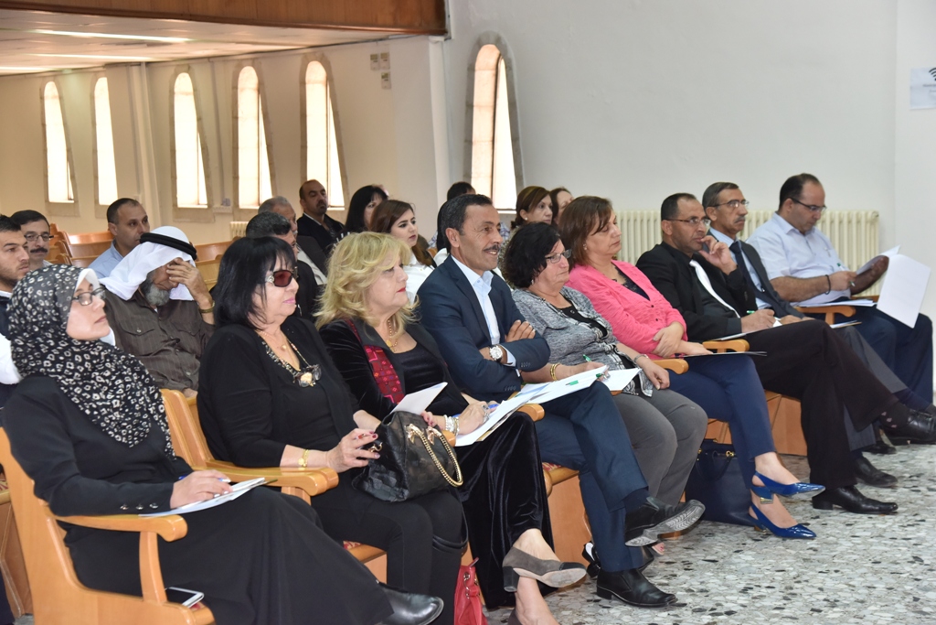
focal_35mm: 62
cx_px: 468
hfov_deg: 32.4
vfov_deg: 21.9
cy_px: 312
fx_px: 1612
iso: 2000
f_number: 6.3
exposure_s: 1/160
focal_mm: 62
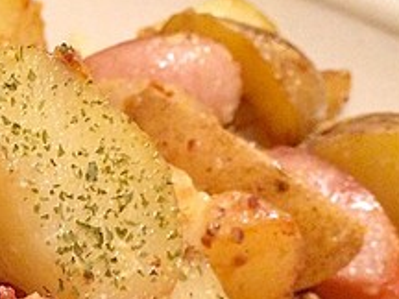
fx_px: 991
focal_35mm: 86
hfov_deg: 21.9
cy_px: 399
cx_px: -4
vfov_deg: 16.2
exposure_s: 1/24
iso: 320
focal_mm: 4.15
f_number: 2.2
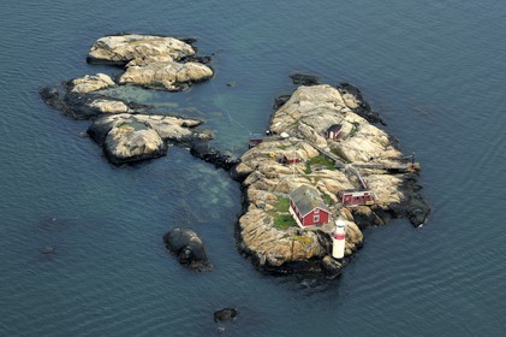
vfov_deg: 11.7
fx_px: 1643
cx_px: 253
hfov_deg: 17.5
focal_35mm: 117
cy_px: 168
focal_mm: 78
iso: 160
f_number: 2.8
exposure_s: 1/1500
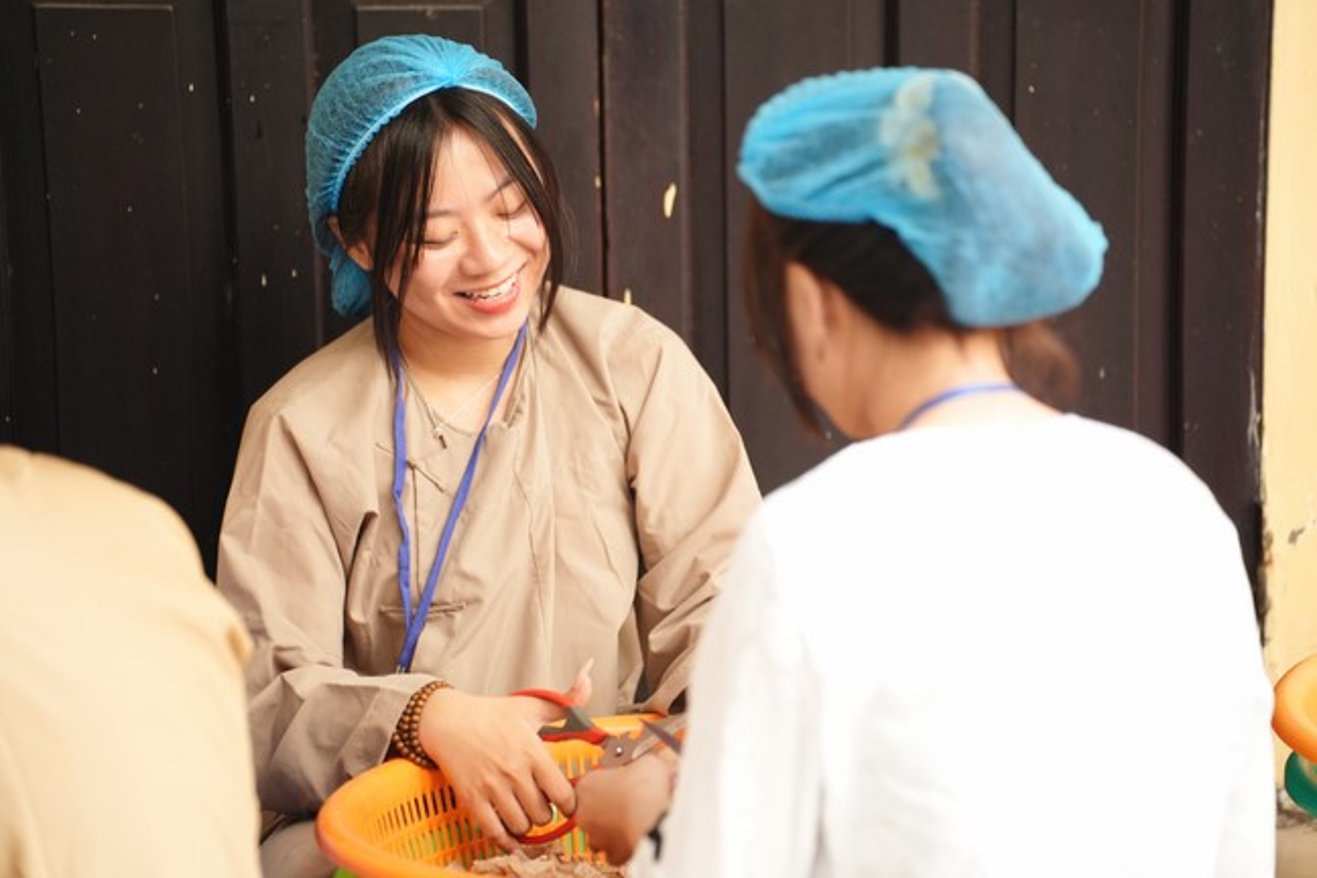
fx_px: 4938
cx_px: 658
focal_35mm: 135
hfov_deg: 15.2
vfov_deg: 10.2
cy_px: 439
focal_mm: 135
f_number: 2.8
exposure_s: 1/160
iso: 1600
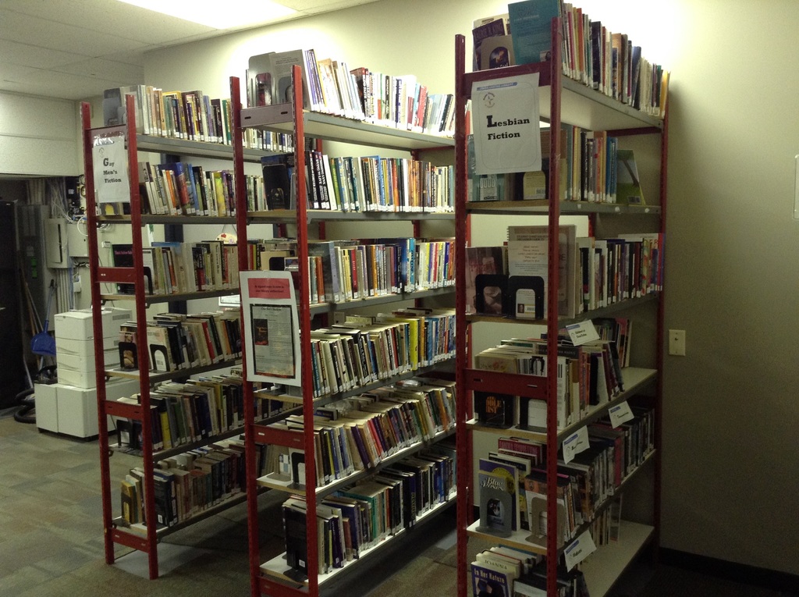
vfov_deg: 42.8
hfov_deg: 55.4
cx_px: 400
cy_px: 298
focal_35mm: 33
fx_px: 761
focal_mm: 3.3
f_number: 2.4
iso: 125
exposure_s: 1/24
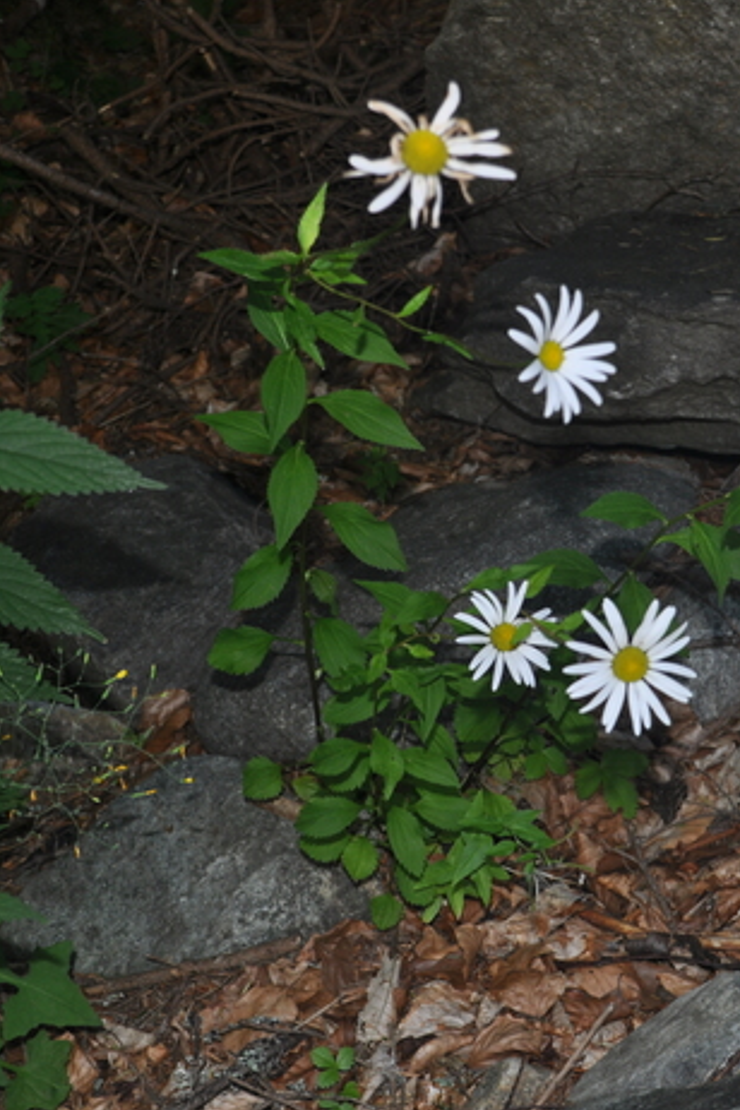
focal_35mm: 59
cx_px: 589
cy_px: 554
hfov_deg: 22.7
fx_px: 1819
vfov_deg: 33.9
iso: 200
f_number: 5.6
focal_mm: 26
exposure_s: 1/30
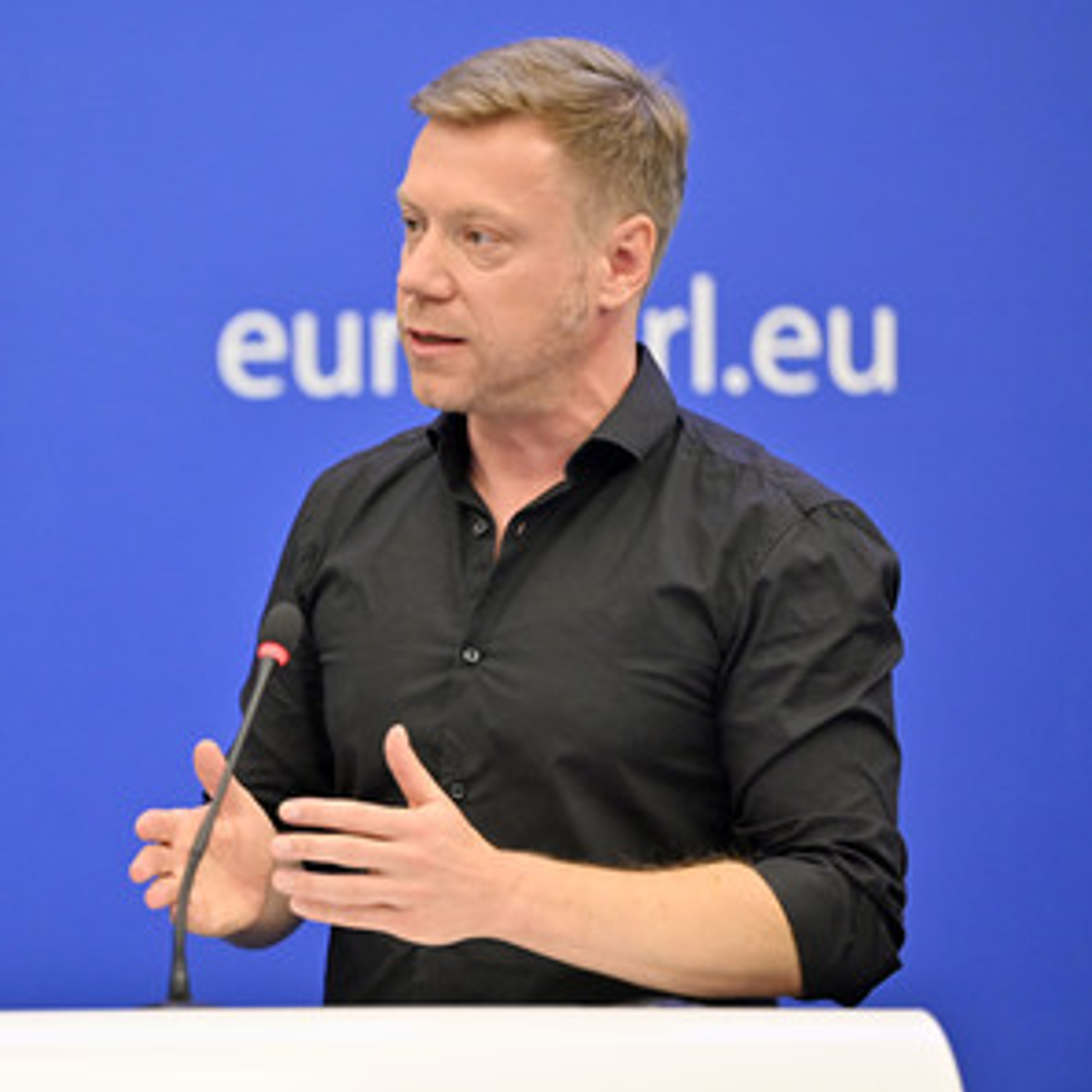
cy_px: 544
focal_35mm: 206
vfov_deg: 8.5
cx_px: 358
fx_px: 7352
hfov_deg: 8.5
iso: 4000
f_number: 2.8
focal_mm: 160
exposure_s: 1/640
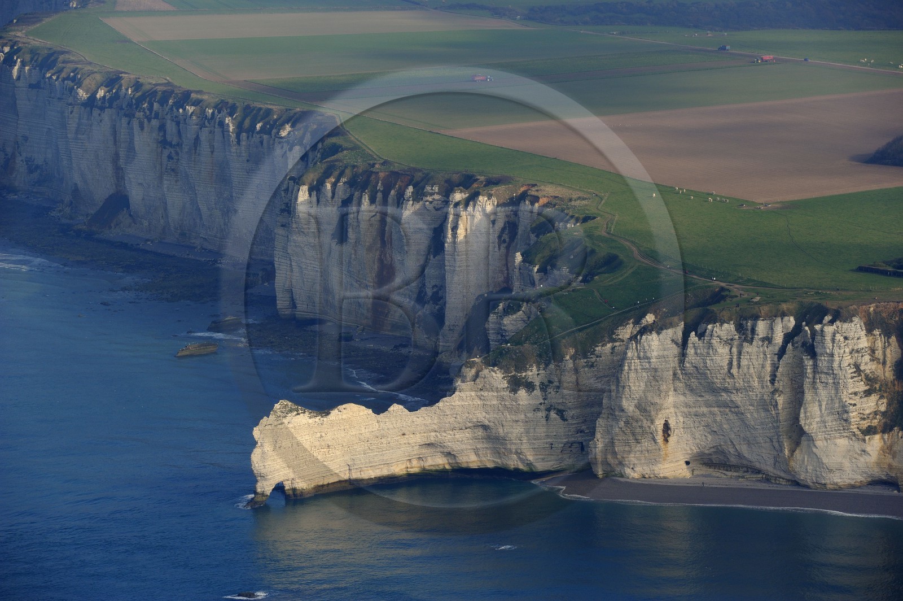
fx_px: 4386
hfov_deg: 11.8
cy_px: 300
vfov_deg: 7.8
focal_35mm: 175
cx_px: 452
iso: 400
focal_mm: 175
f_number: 8
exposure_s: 1/800
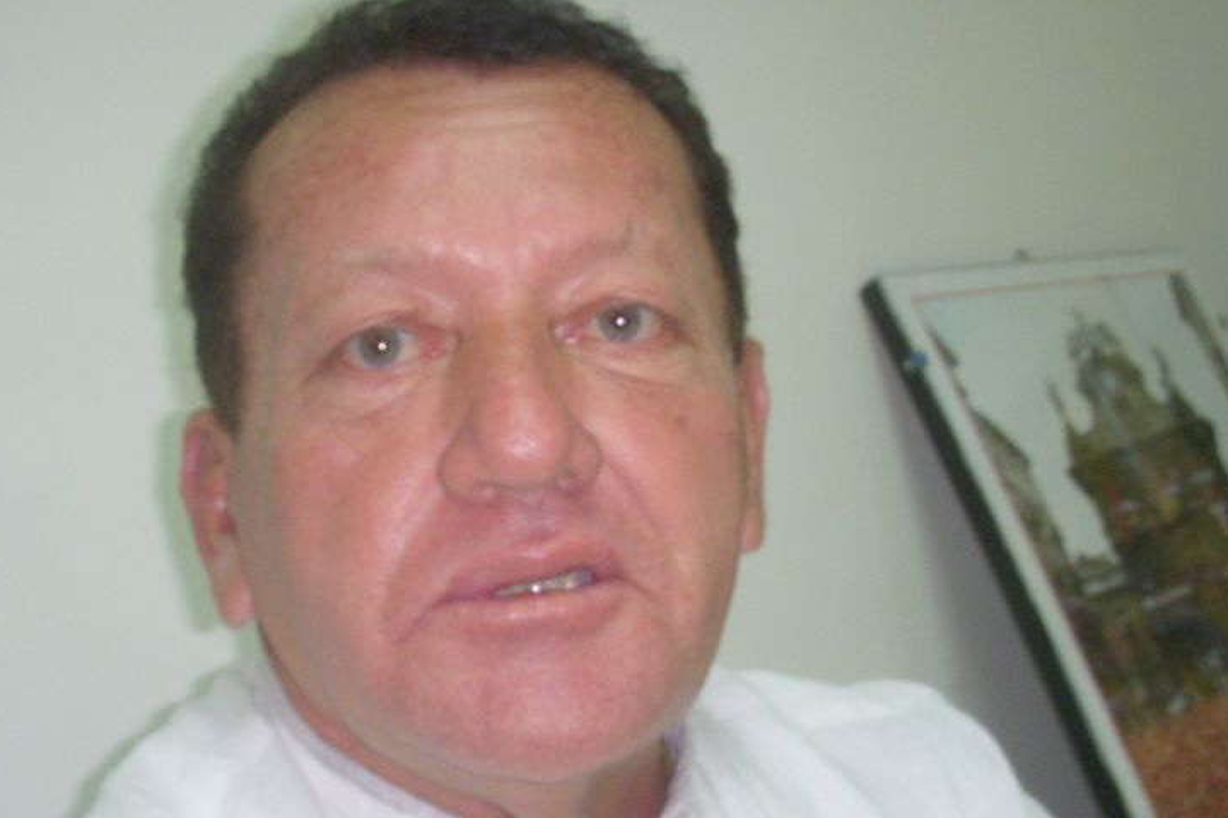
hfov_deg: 36.3
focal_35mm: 55
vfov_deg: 24.5
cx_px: 617
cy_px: 543
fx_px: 1876
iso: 200
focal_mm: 6.3
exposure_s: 1/25
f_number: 3.3
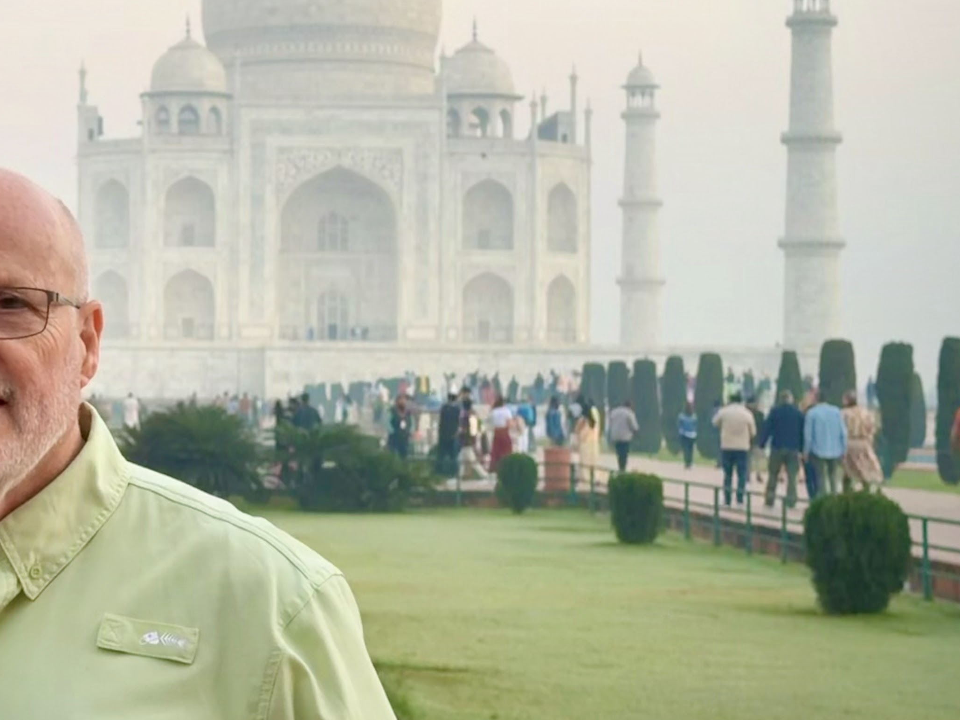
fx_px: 2607
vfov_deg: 15.7
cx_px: 124
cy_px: 211
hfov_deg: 20.5
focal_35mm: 94
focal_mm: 6.76
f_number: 1.78
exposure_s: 1/78
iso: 100
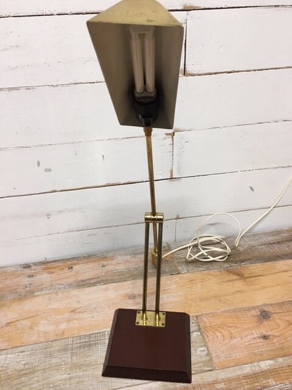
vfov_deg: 61.7
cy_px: 195
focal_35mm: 29
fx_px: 326
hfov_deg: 48.2
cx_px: 146
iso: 50
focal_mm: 4.15
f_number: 2.2
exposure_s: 1/17
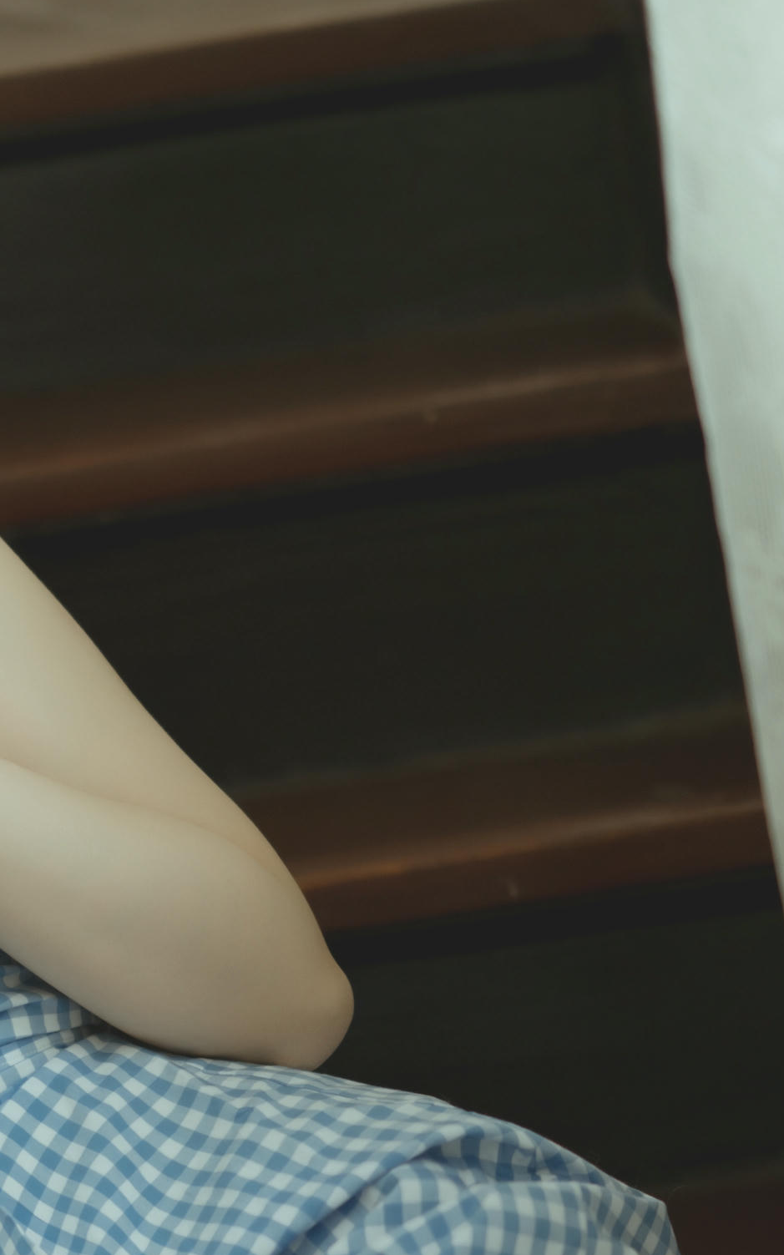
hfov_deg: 6.5
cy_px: 1006
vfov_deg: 10.3
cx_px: -33
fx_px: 6908
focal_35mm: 202
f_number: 1.4
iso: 320
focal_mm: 85
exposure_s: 1/80
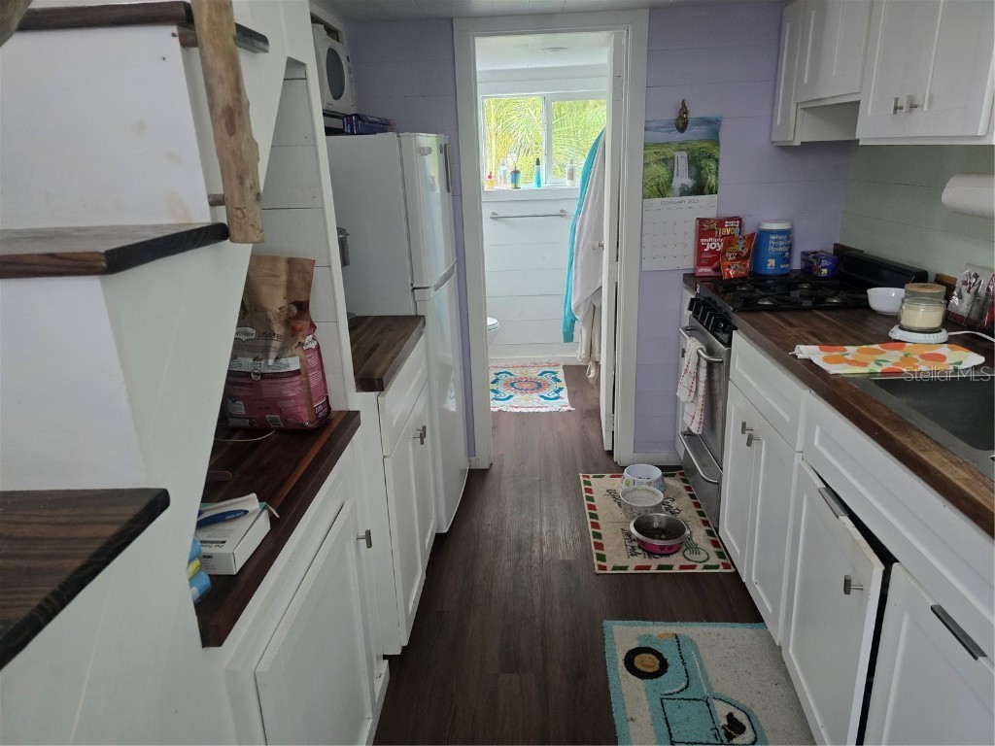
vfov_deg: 58.9
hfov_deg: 73.9
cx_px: 498
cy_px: 373
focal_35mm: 23
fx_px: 661
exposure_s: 1/120
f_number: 1.7
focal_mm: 6.3
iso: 640
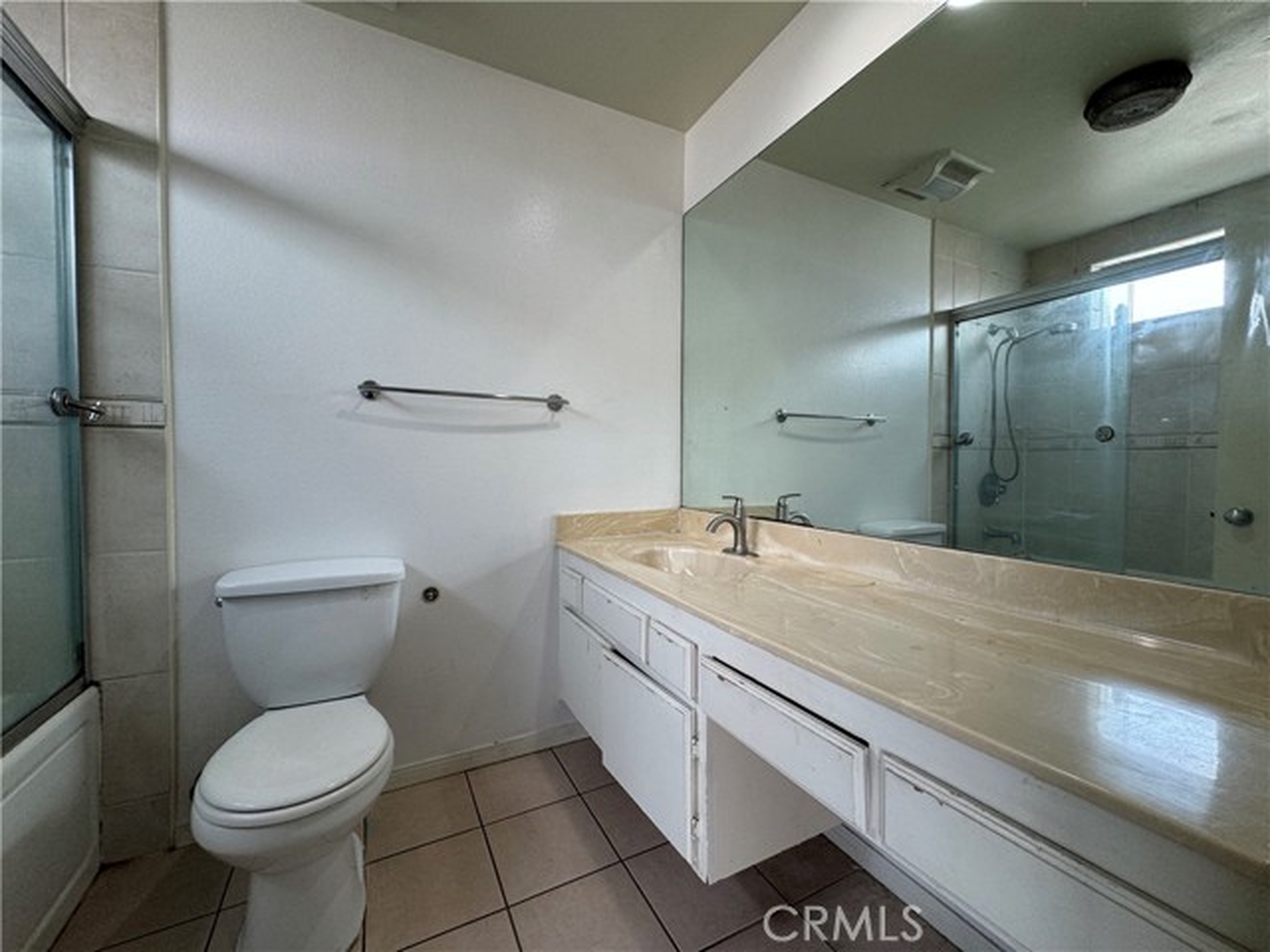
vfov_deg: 85.7
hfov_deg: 102.1
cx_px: 635
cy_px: 476
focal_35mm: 14
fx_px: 514
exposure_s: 1/120
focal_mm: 2.22
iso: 100
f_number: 2.2
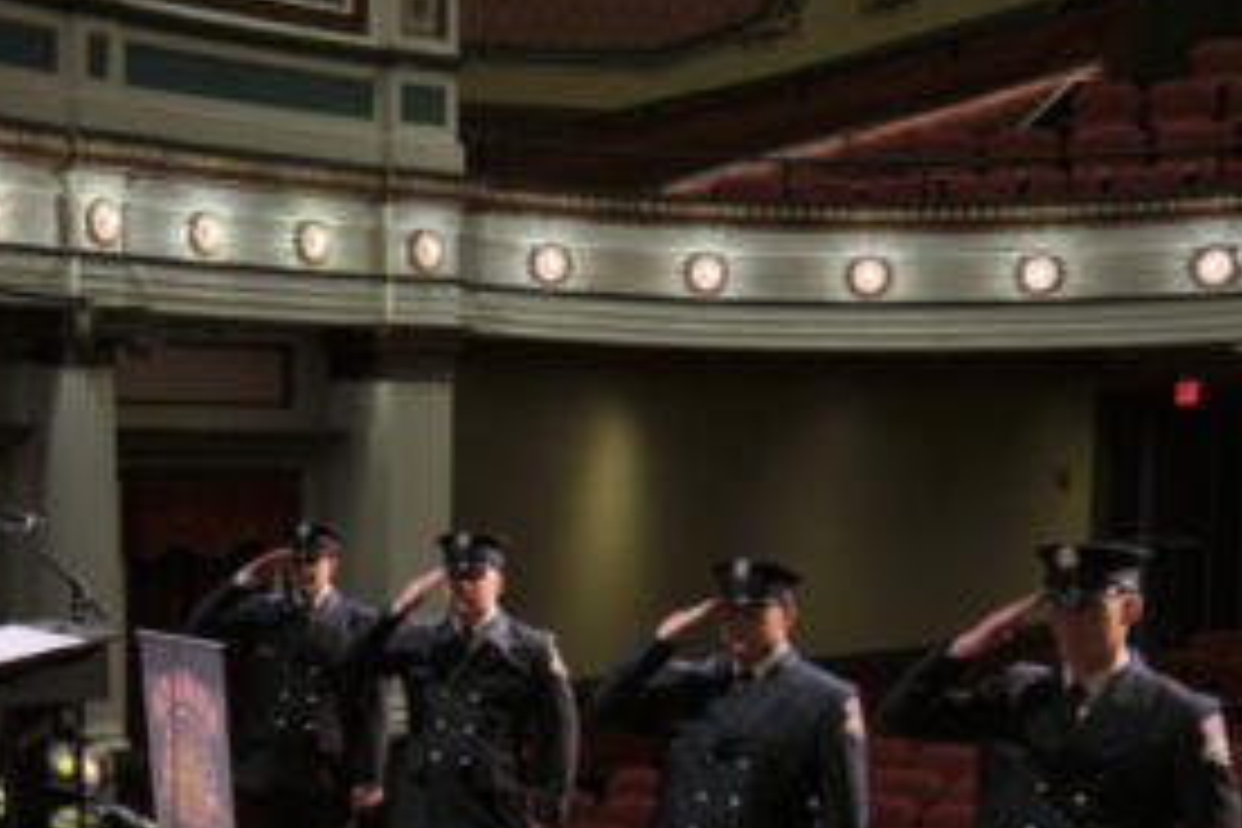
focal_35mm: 72
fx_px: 2484
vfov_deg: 18.4
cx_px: 166
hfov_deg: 27.2
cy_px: 830
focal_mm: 20.5
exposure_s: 1/125
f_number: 2.8
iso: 1600
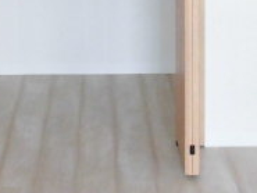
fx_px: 617
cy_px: -128
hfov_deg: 23.3
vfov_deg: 15.8
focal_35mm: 83
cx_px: 68
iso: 200
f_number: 3.1
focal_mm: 4.3
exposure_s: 1/50
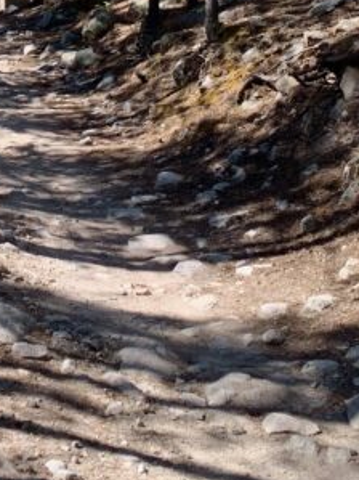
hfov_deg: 15.9
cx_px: -75
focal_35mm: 89
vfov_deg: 21.1
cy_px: -24
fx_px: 1232
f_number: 1.8
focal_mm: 4.25
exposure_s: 1/546
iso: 25
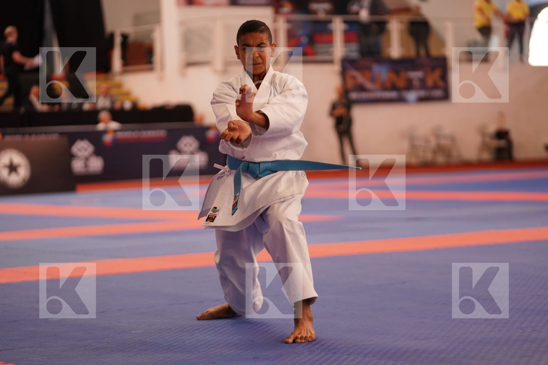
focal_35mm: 114
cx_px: 274
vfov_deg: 12.0
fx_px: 1735
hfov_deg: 17.9
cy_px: 182
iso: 800
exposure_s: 1/500
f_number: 2.8
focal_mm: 114
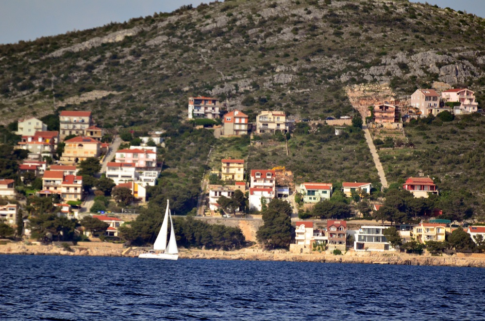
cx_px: 242
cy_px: 160
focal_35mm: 450
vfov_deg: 3.0
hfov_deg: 4.6
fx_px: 6048
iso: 800
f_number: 5.6
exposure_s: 1/3200
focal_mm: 300
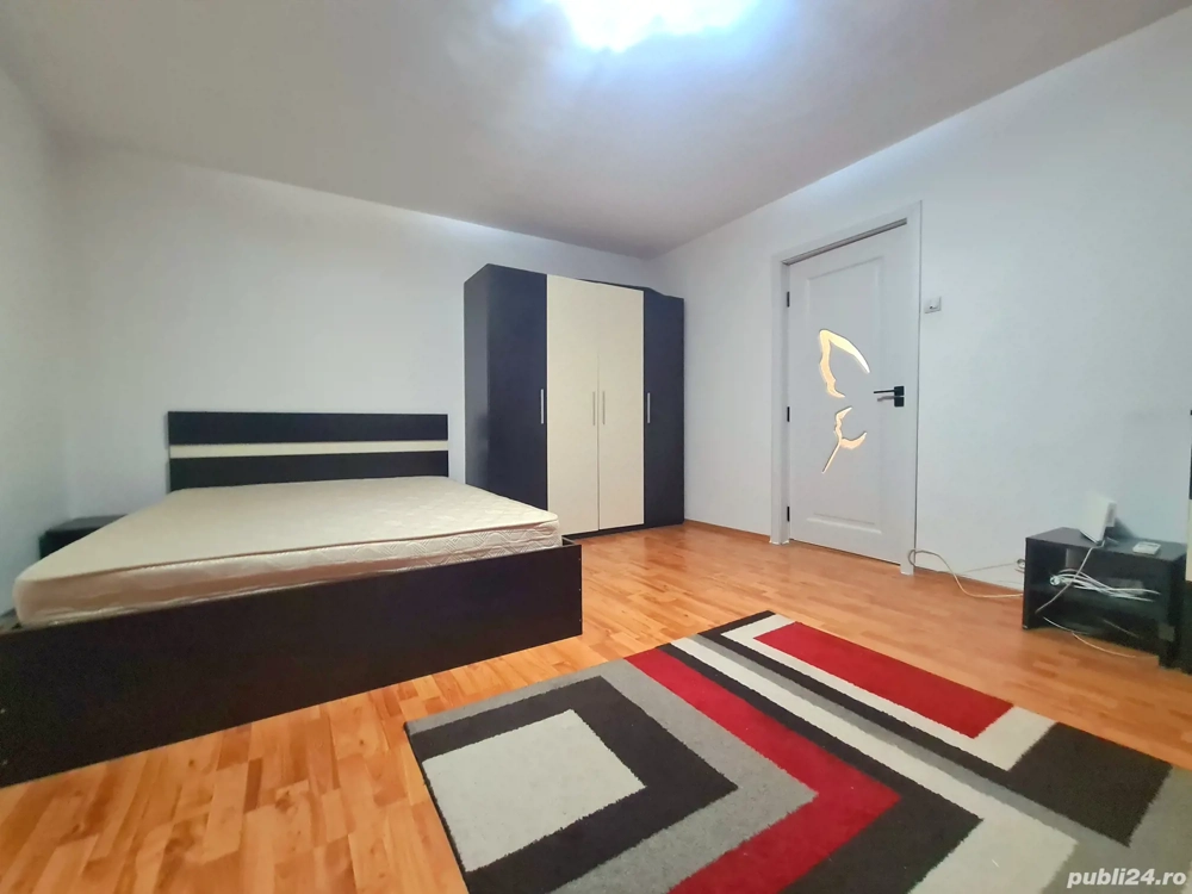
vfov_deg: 89.9
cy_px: 447
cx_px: 596
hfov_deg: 106.2
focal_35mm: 13
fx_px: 448
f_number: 2.2
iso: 640
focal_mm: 2.2
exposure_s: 1/25
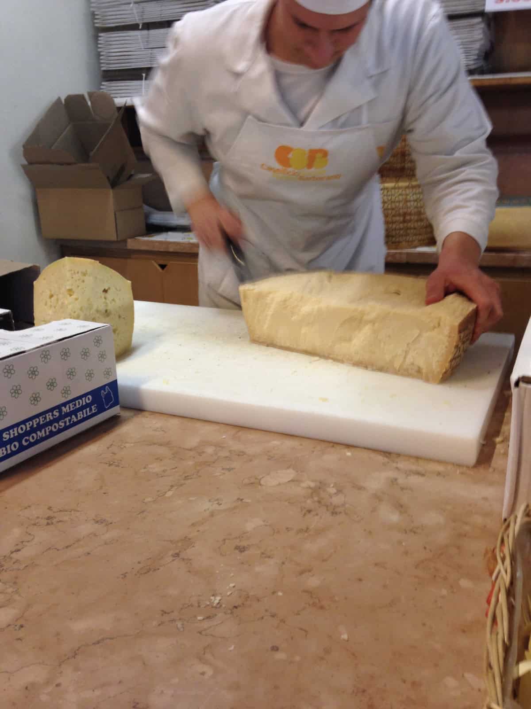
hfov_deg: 42.9
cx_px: 266
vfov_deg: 55.4
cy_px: 354
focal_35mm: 33
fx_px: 675
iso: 100
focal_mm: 4.1
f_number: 2.4
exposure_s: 1/20
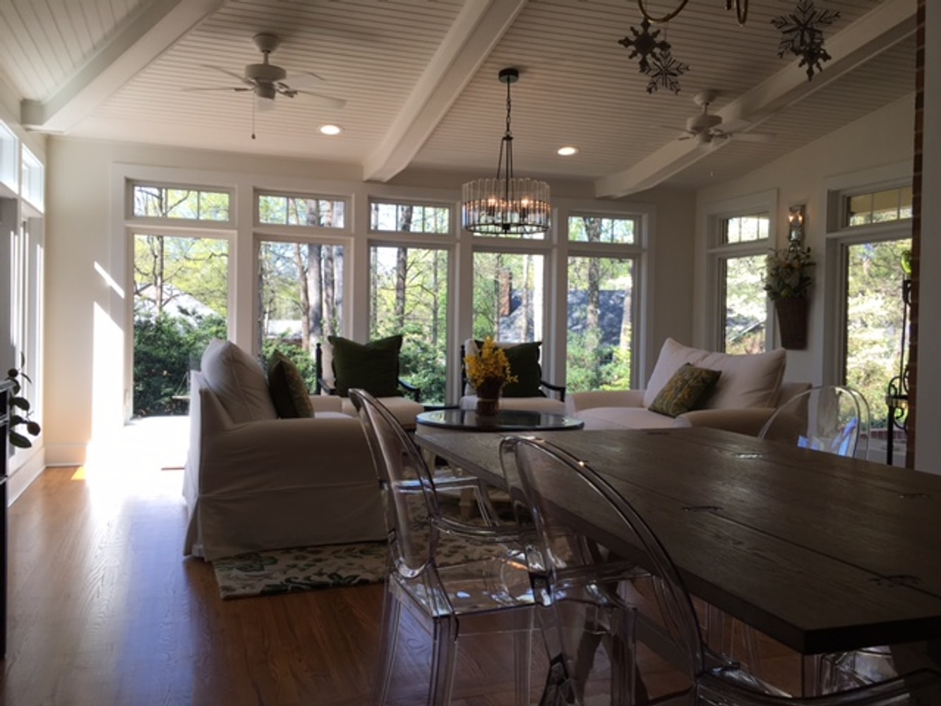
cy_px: 353
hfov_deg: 61.7
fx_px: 788
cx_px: 470
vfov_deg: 48.2
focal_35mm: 29
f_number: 2.2
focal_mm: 4.15
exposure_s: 1/127
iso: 25
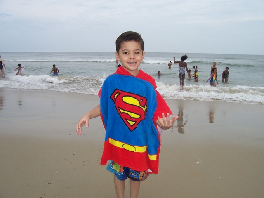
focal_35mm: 34
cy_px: 99
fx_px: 259
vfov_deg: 41.8
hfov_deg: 54.0
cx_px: 132
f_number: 5.6
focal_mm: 5.6
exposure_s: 1/750
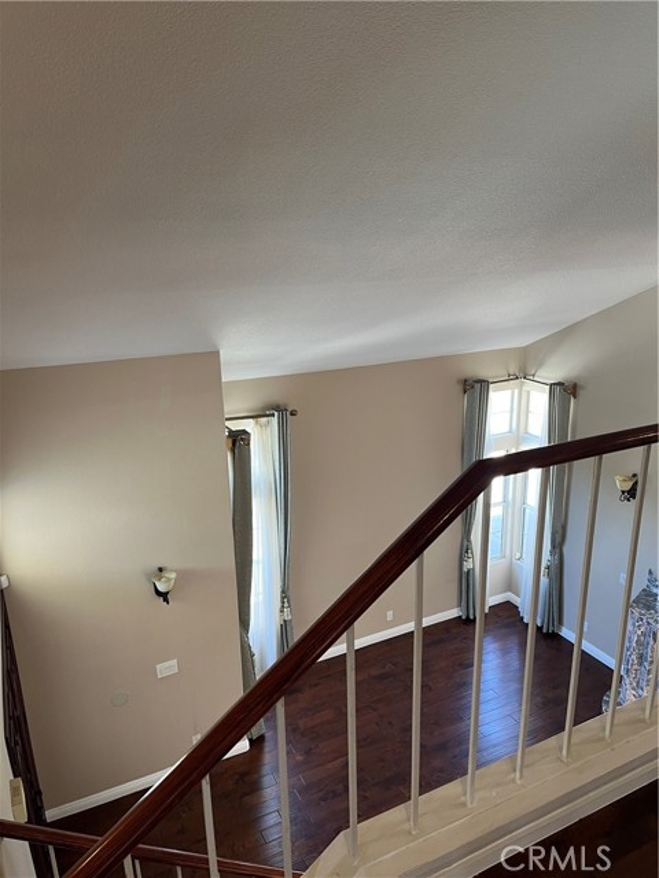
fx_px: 660
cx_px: 330
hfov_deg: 53.1
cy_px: 439
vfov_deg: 67.3
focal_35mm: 26
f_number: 1.6
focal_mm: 5.1
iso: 80
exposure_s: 1/60
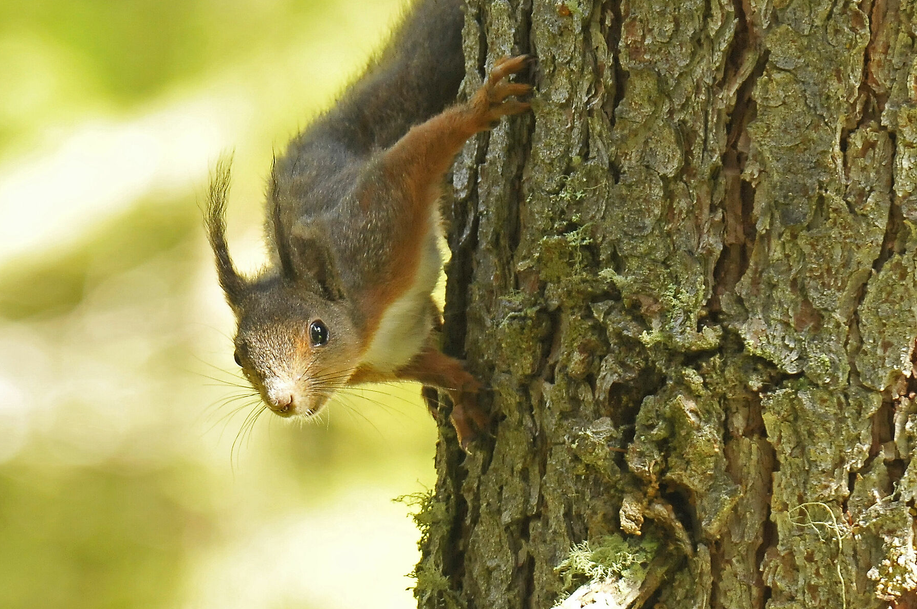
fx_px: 28240
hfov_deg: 1.9
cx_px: 332
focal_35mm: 1110
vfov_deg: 1.2
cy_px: 283
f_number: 8
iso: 800
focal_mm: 550
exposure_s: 1/60
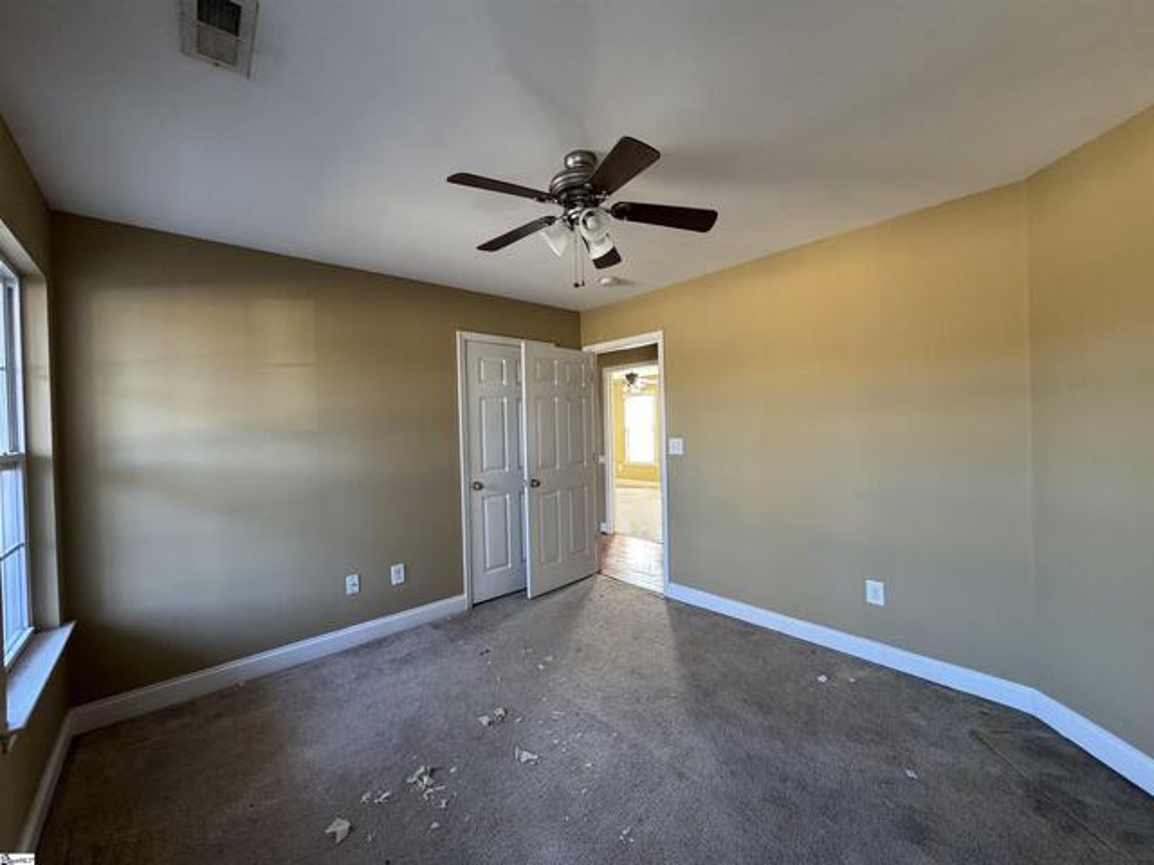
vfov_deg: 85.7
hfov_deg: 102.1
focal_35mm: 14
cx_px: 577
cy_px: 432
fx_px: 467
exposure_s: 1/92
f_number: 2.2
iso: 320
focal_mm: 2.22
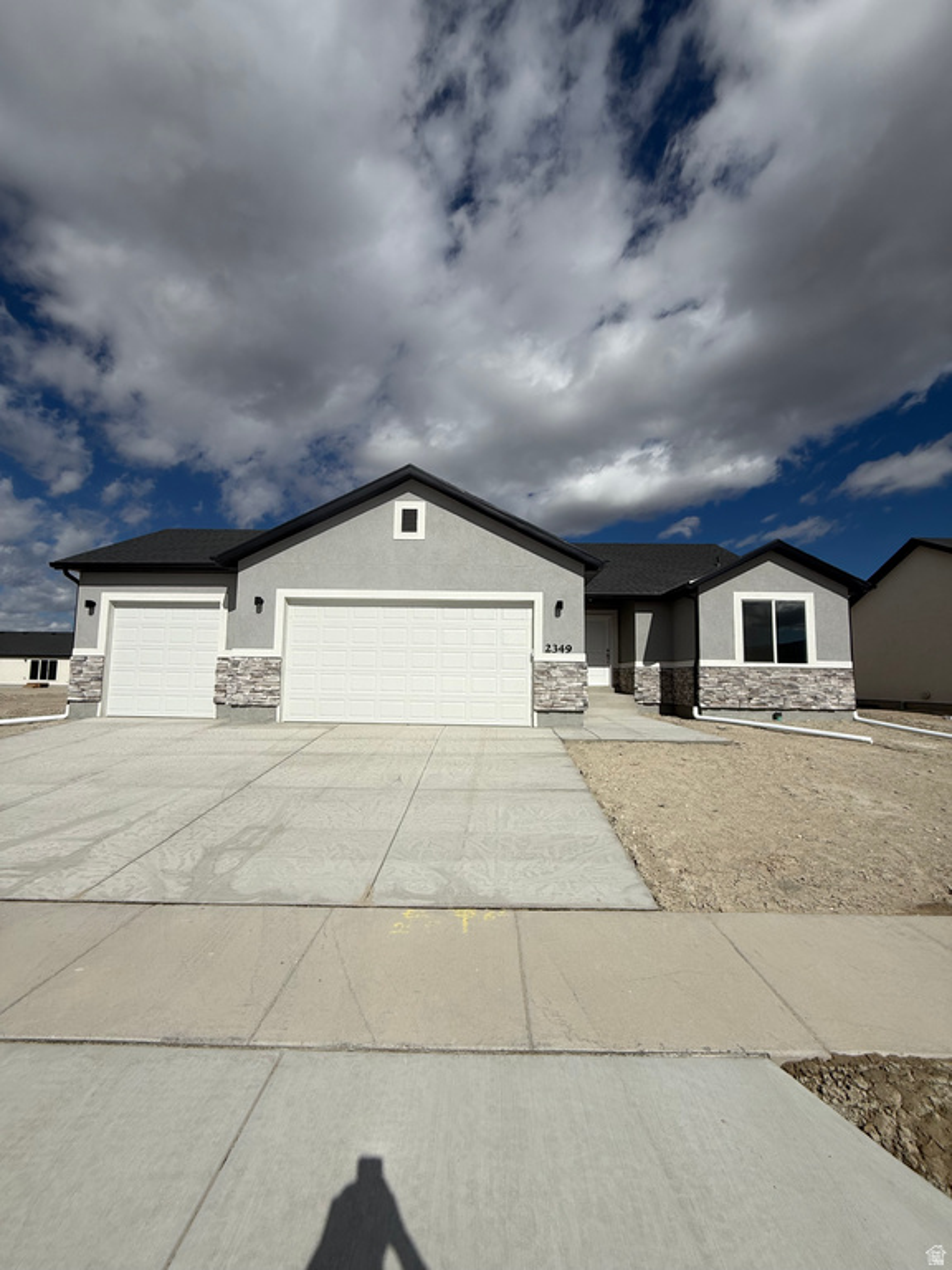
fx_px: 513
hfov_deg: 85.7
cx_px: 476
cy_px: 635
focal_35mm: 14
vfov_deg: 102.1
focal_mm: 2.22
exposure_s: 1/7634
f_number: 2.2
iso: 40
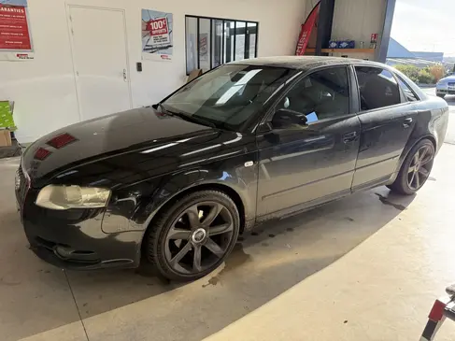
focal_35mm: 24
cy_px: 170
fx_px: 315
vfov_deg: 56.8
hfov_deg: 71.6
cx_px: 228
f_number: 1.78
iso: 100
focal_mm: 6.76
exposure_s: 1/403
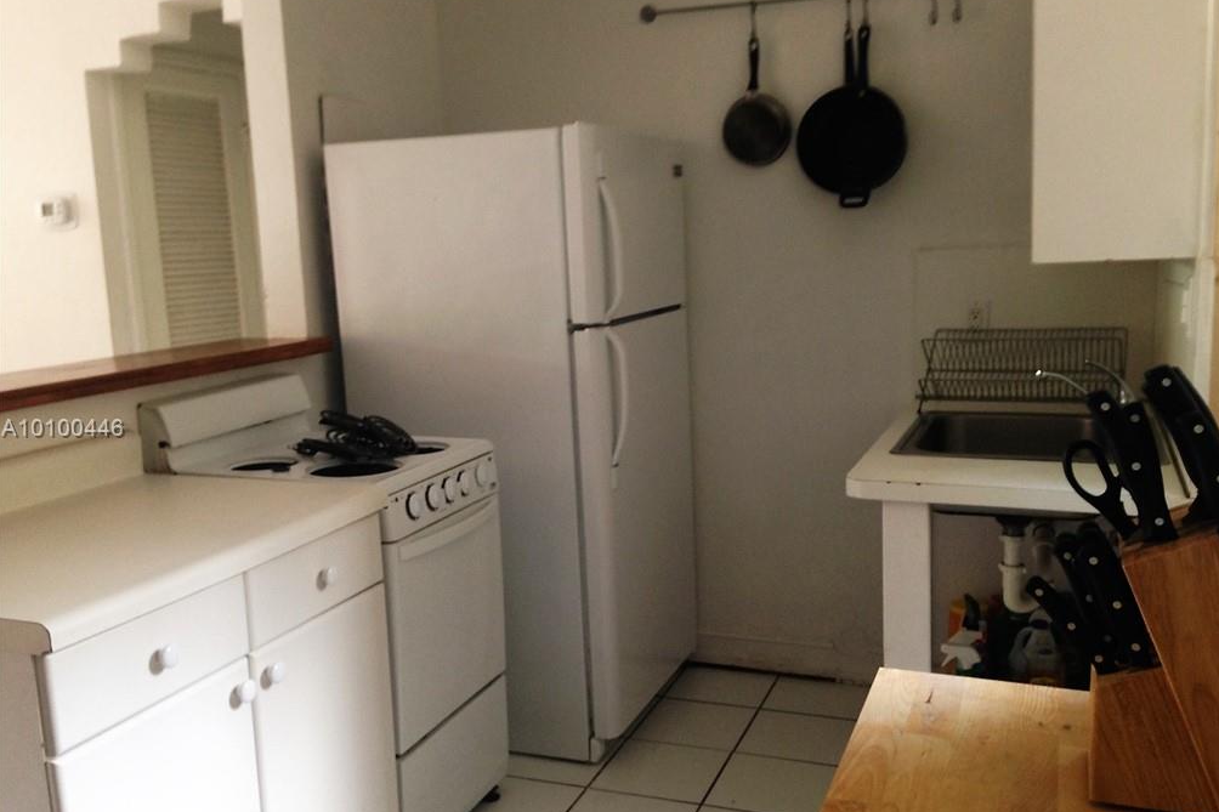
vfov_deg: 37.8
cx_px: 619
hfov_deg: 54.4
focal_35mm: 35
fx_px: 1185
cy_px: 430
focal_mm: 4.12
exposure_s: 1/20
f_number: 2.4
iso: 100
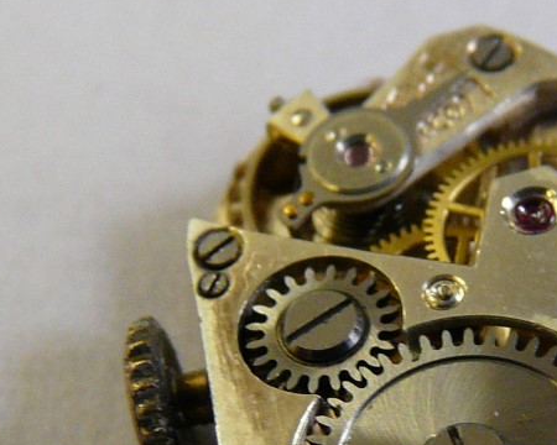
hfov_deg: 19.0
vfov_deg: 15.3
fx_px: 1649
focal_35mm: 100
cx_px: 456
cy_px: 360
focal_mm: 4.6
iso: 200
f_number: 2.8
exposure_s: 1/30
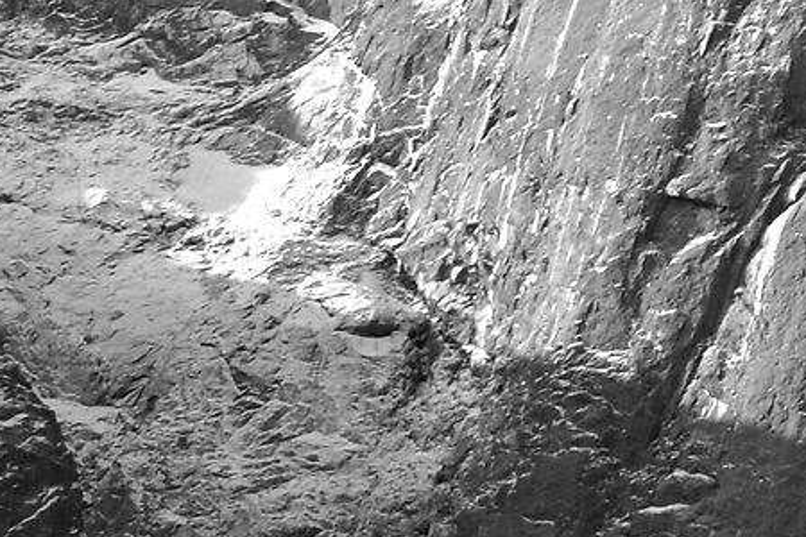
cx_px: 1621
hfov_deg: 2.6
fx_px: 17552
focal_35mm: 784
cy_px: -419
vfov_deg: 1.8
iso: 400
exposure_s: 1/250
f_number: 14
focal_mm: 98
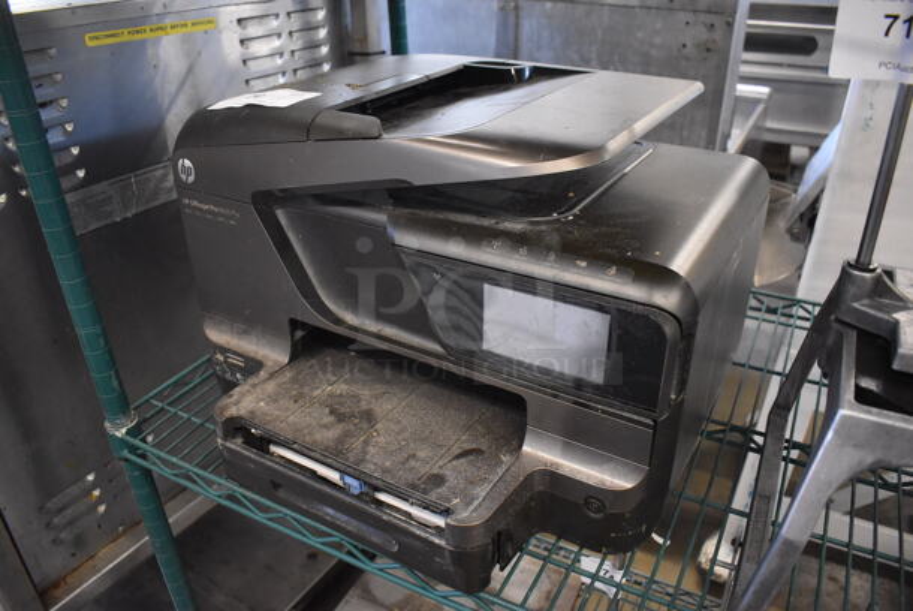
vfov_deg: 48.0
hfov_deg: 67.3
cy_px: 306
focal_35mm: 27
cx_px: 456
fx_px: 685
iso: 4000
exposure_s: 1/125
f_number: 3.5
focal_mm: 18
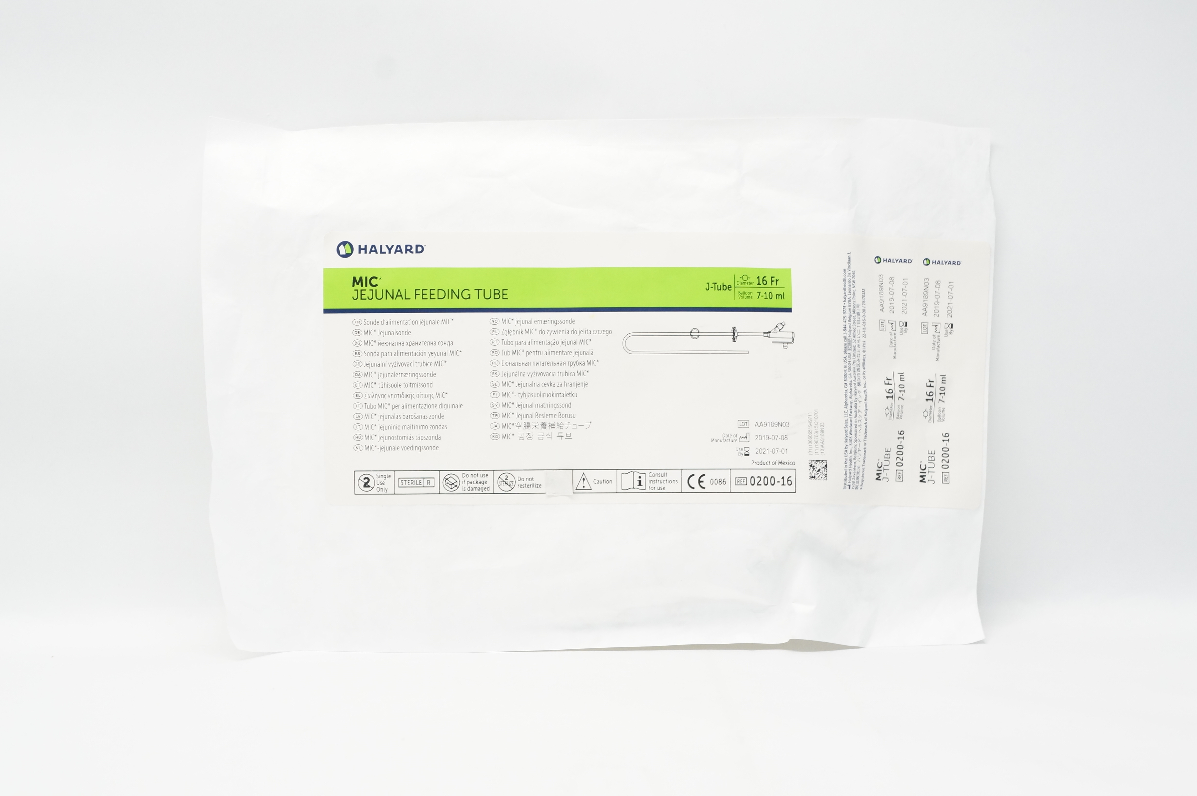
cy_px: 398
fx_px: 2092
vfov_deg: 21.5
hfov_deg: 31.9
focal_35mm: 63
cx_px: 598
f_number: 8
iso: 800
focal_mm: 42
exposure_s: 1/40
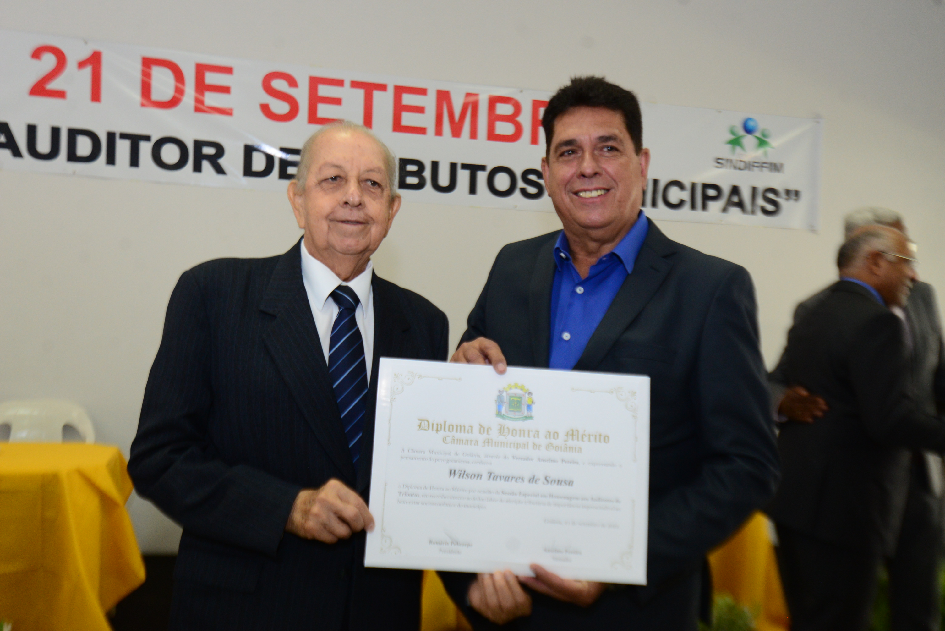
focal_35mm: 35
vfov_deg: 37.9
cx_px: 472
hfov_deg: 54.4
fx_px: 919
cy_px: 316
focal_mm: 35
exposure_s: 1/125
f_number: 5
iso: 1600
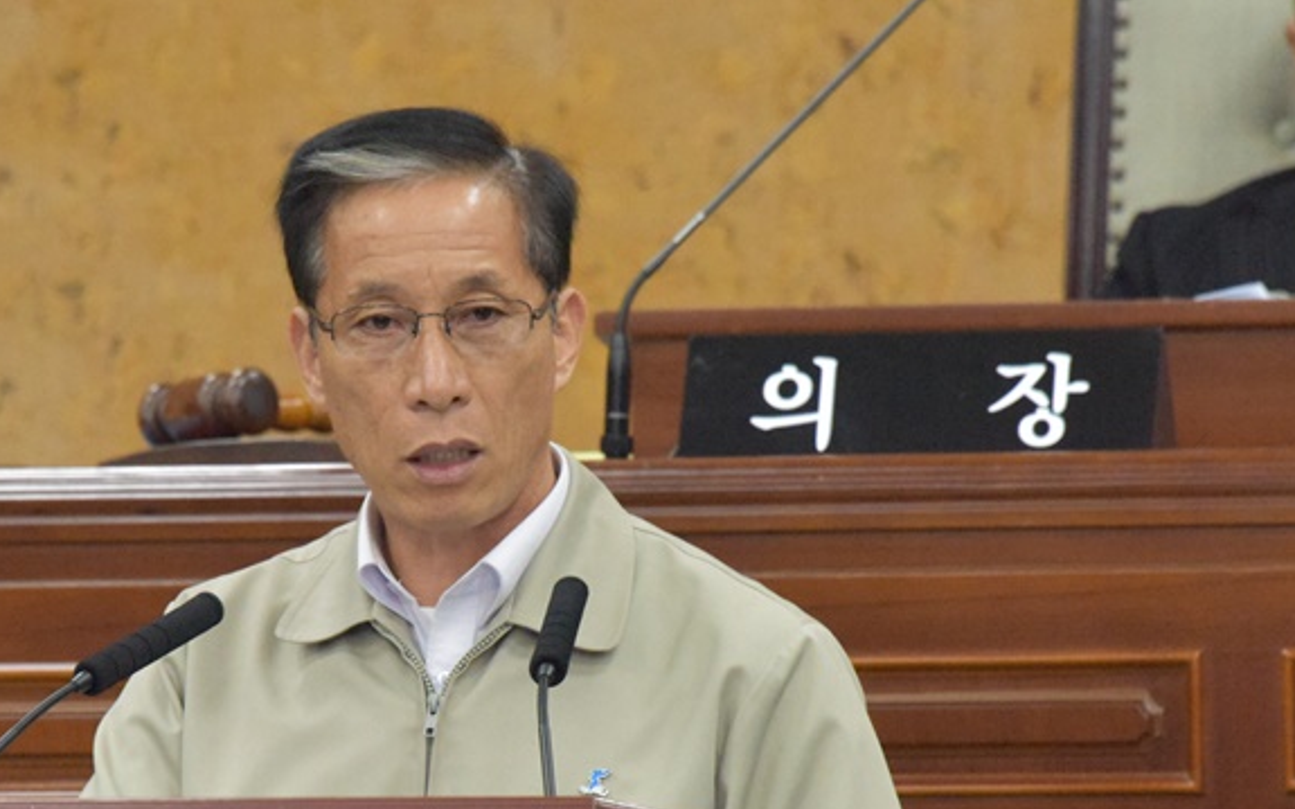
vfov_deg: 2.5
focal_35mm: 532
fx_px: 18770
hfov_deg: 4.0
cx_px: 430
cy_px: 497
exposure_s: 1/320
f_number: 9
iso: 12800
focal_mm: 300
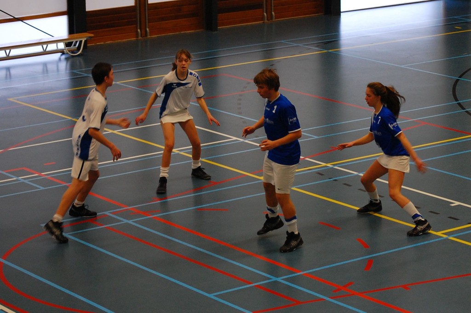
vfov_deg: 16.5
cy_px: 156
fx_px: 1078
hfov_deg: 24.6
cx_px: 236
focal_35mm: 82
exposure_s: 1/60
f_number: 4
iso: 800
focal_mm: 55
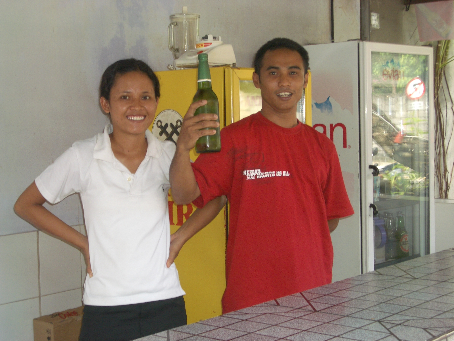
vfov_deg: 23.7
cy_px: 170
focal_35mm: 62
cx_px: 227
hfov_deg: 31.2
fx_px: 813
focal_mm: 10.2
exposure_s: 1/60
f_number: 3.5
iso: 100
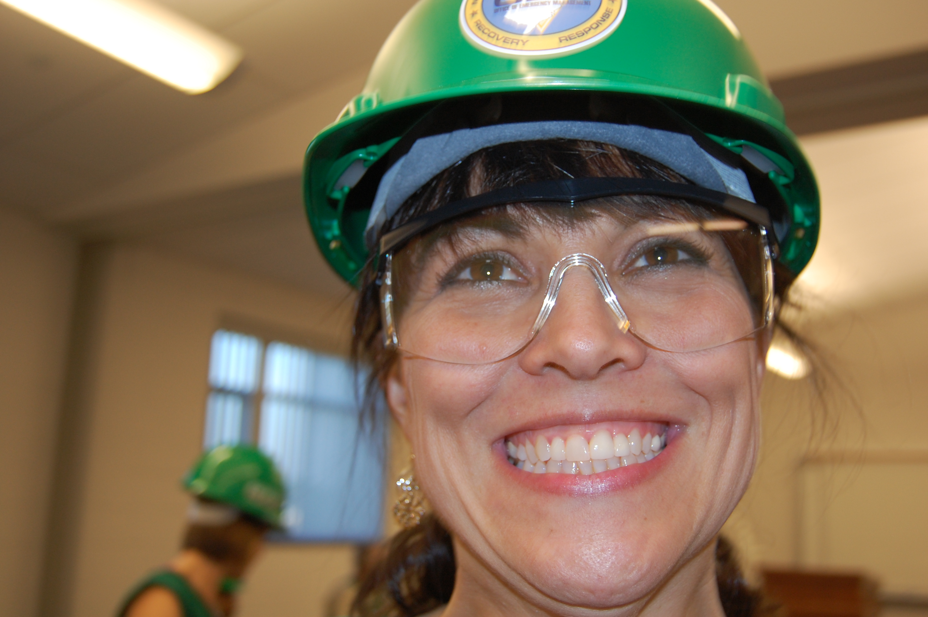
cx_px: 464
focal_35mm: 39
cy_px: 308
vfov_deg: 34.1
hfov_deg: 49.6
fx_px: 1004
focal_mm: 26
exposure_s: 1/60
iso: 400
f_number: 4.2
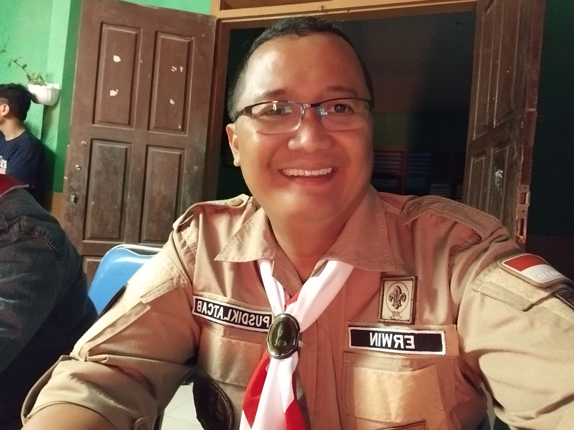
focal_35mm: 20
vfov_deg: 66.0
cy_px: 215
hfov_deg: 81.7
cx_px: 287
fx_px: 332
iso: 1130
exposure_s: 1/12.5
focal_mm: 3.49
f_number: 2.45
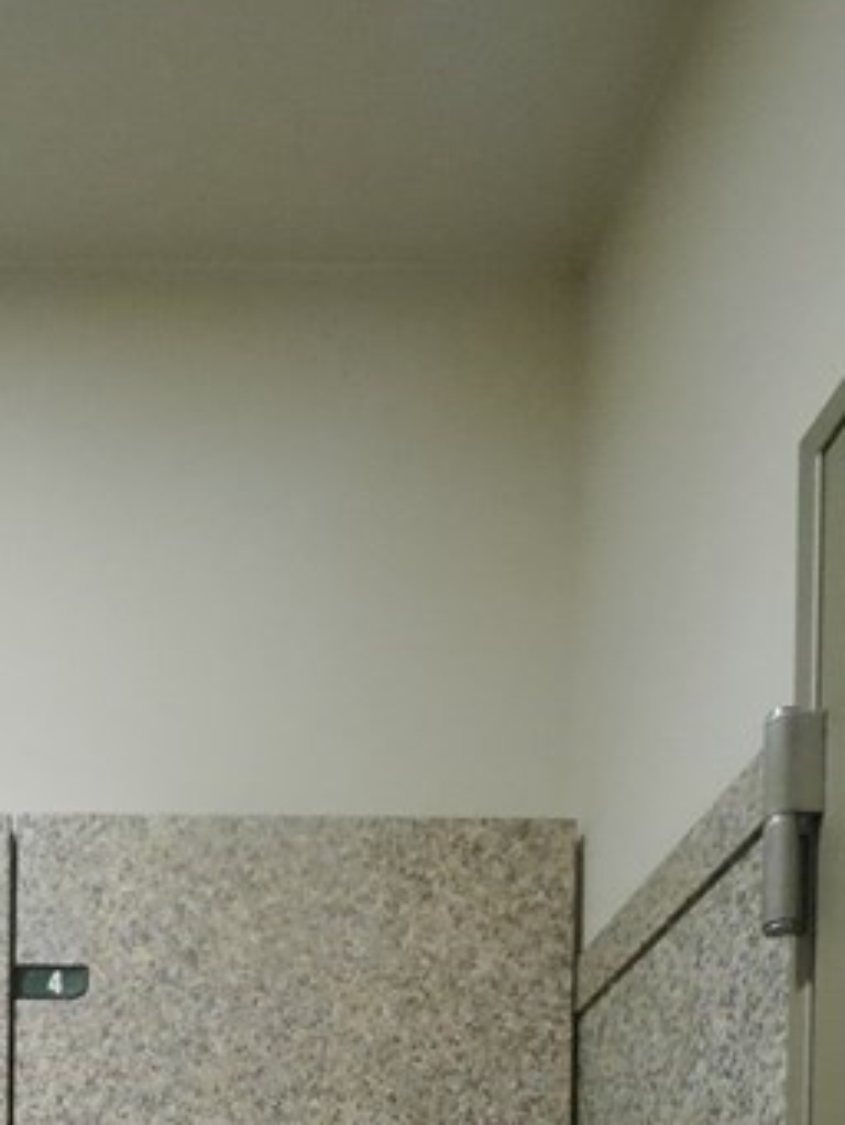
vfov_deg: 30.3
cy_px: 1600
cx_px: 0
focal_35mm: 42
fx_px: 1366
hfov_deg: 31.7
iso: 3200
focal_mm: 7
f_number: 4
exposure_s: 1/25
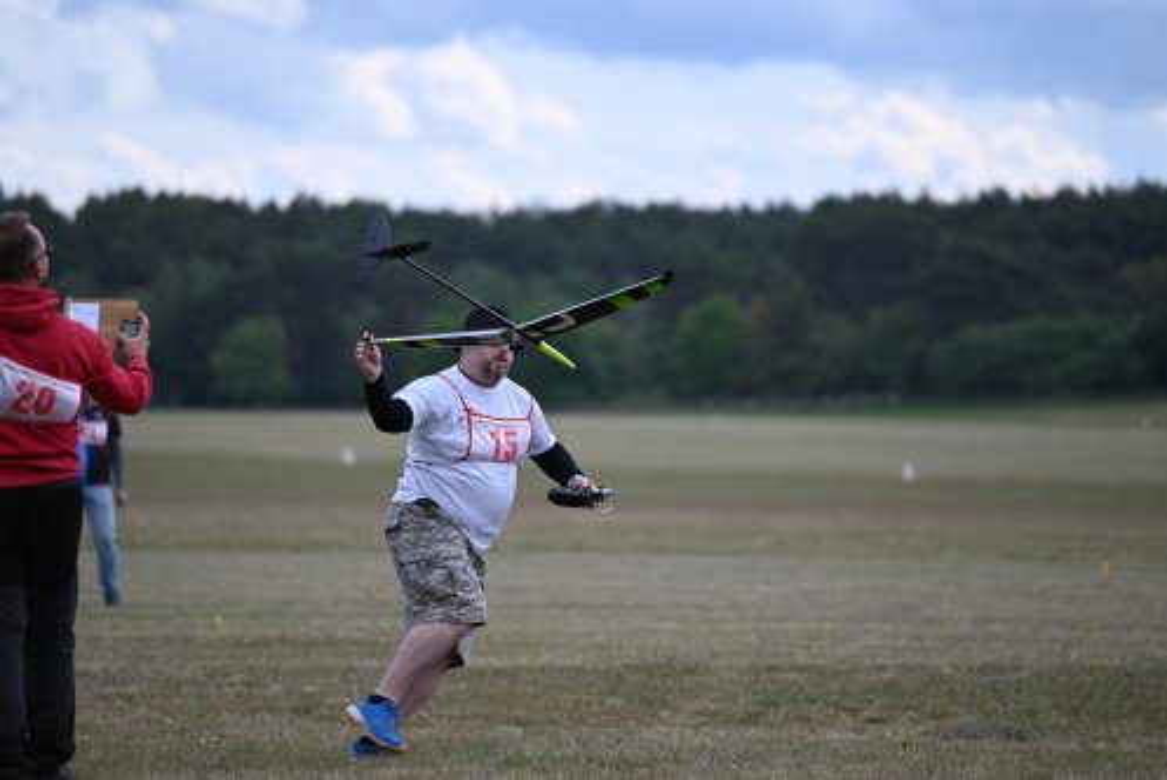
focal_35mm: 340
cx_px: 584
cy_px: 390
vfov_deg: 4.0
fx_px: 11028
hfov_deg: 6.1
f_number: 6.3
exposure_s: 1/1000
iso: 320
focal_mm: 340
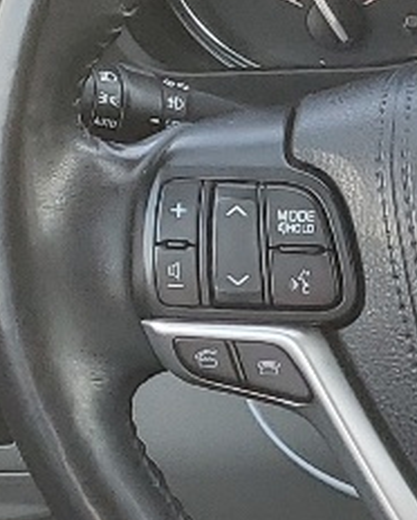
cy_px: 646
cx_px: 1240
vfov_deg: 10.8
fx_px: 2696
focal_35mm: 175
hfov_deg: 7.7
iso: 50
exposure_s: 1/189
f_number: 1.5
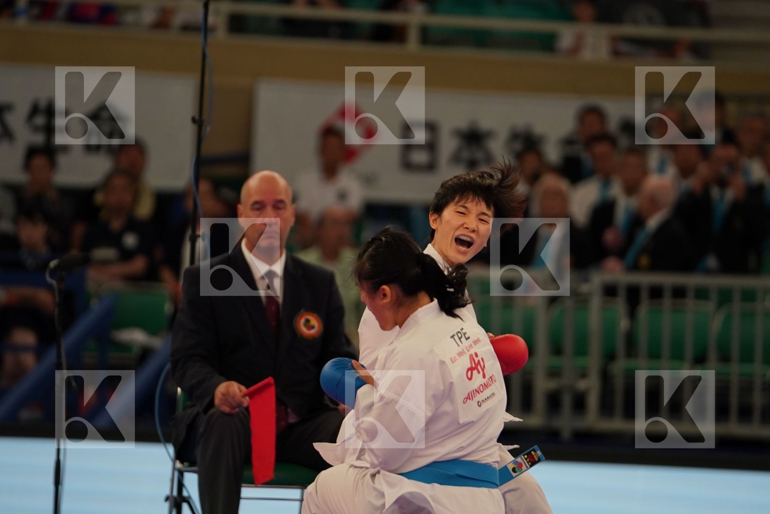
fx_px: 6352
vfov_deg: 4.6
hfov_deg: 6.9
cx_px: 385
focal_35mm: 297
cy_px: 257
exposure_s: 1/1000
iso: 1250
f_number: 2.8
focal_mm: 198
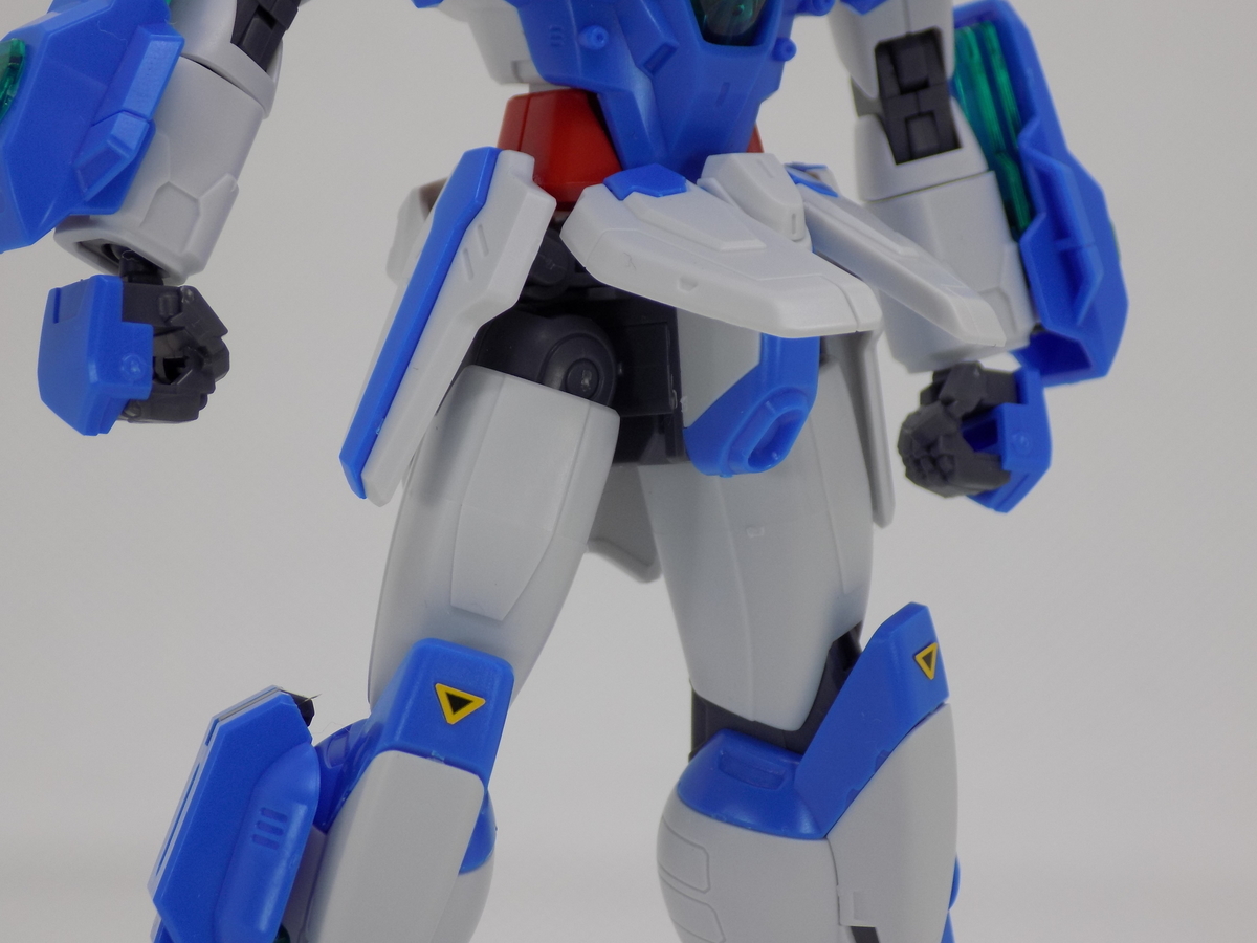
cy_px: 472
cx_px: 628
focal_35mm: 132
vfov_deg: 11.2
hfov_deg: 14.9
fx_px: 4793
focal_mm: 23.4
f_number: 5
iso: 80
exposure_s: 1/40
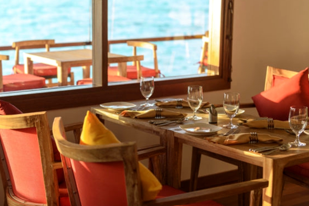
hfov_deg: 27.0
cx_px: 151
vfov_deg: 18.2
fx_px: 644
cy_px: 99
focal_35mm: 75
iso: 200
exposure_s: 1/100
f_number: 2.8
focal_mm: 70
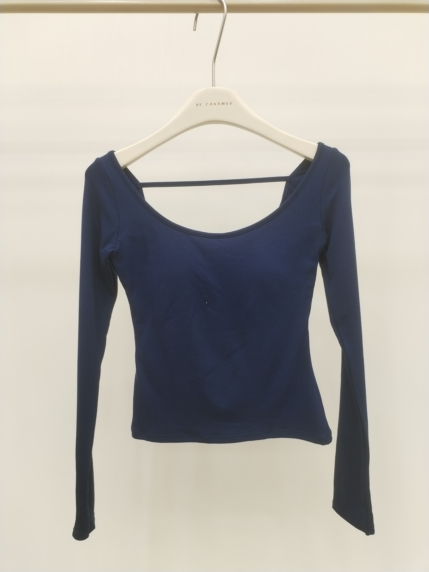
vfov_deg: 61.7
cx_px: 214
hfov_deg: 48.2
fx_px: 479
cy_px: 286
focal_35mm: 29
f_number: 1.8
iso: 188
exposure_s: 1/60
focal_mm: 4.75
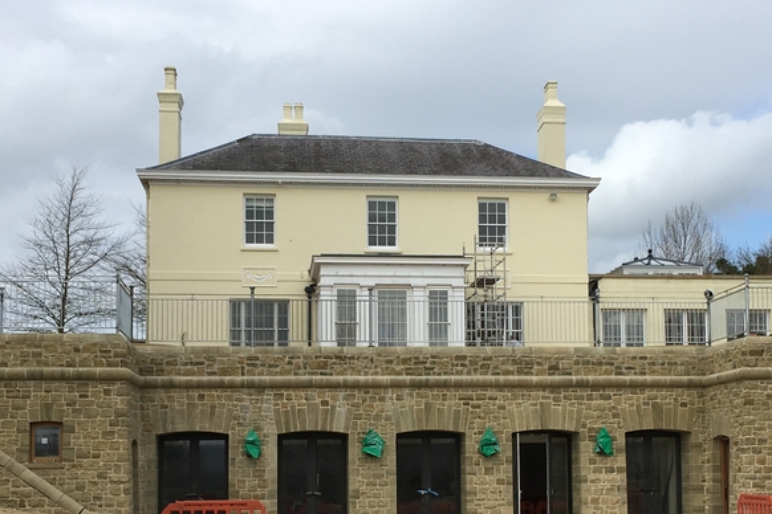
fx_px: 1201
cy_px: 367
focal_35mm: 56
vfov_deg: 24.0
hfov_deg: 35.6
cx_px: 430
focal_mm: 4.15
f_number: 2.2
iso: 25
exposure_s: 1/1709
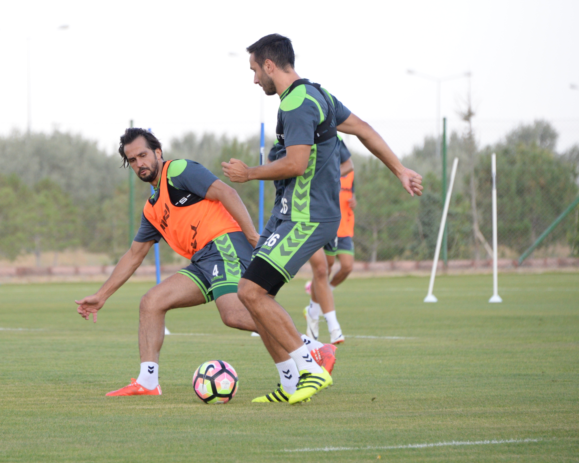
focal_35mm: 307
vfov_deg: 5.0
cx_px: 180
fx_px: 5260
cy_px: 174
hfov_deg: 6.3
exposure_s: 1/1250
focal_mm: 210
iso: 2000
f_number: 5.6
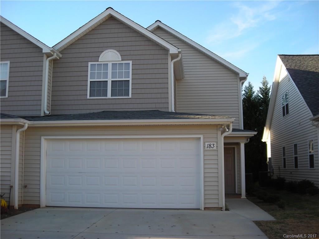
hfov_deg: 49.0
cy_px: 120
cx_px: 160
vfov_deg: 37.7
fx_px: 350
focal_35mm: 38
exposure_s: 1/188
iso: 50
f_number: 3.2
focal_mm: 6.3
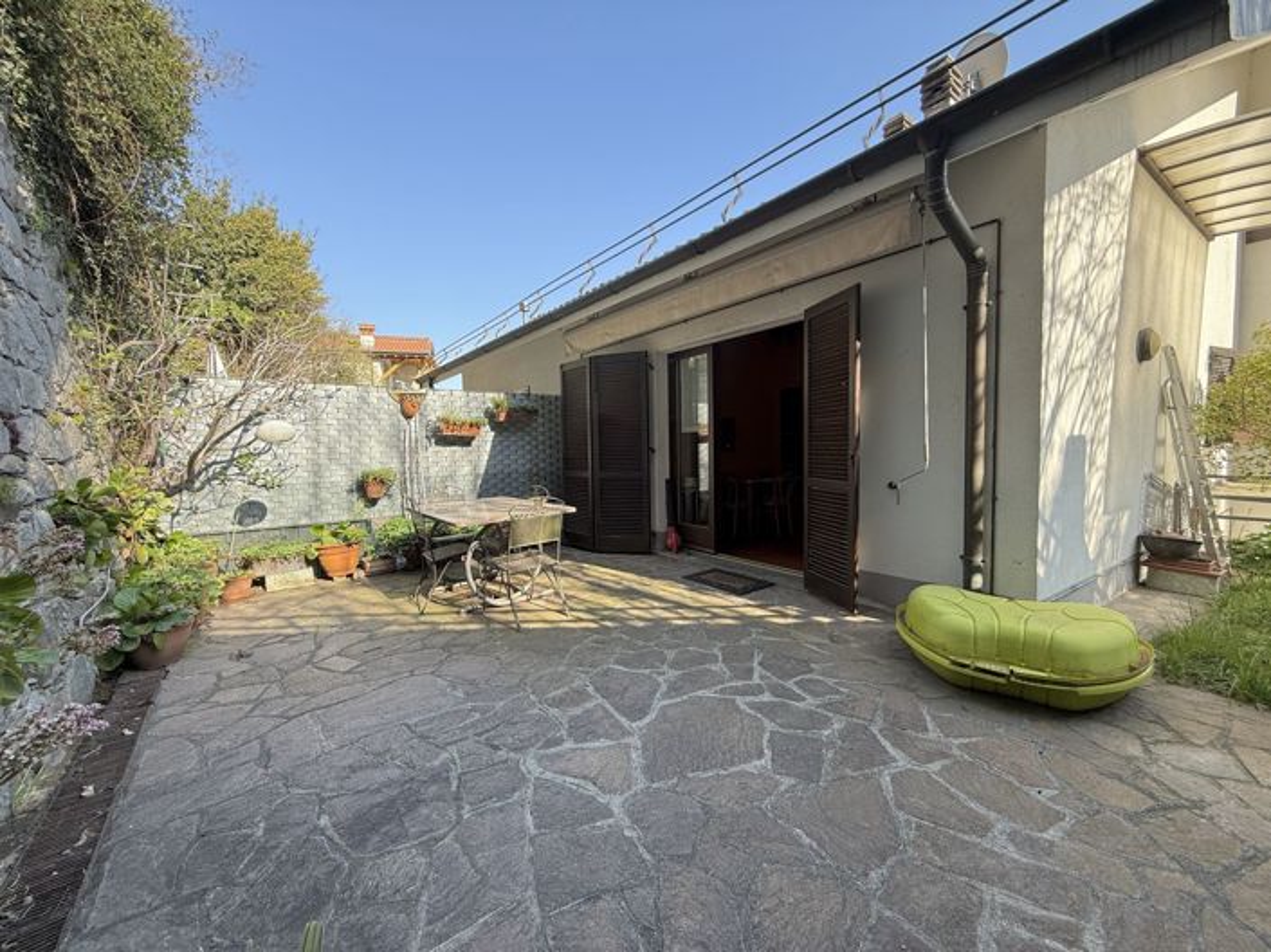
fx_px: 514
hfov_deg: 102.1
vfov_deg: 85.6
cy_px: 476
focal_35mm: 14
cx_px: 636
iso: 64
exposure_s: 1/256
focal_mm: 2.22
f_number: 2.2
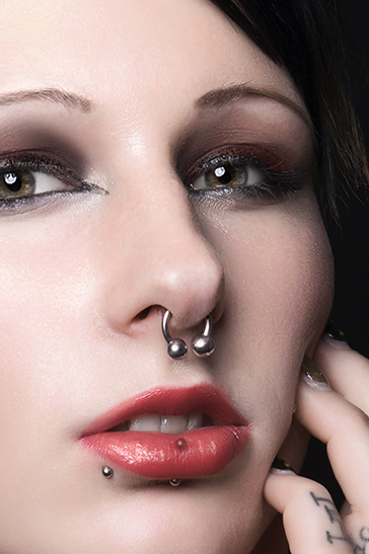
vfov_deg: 8.5
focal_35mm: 241
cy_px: 606
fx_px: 3717
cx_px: 144
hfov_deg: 5.7
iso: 100
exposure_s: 1/200
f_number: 16
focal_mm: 55
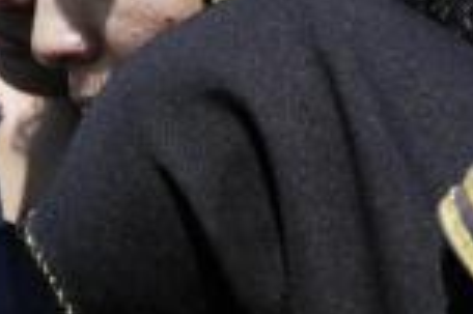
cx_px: 230
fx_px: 3622
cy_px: 162
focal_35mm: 276
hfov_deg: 7.5
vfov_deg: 5.0
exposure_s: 1/4000
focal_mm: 70
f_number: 6.3
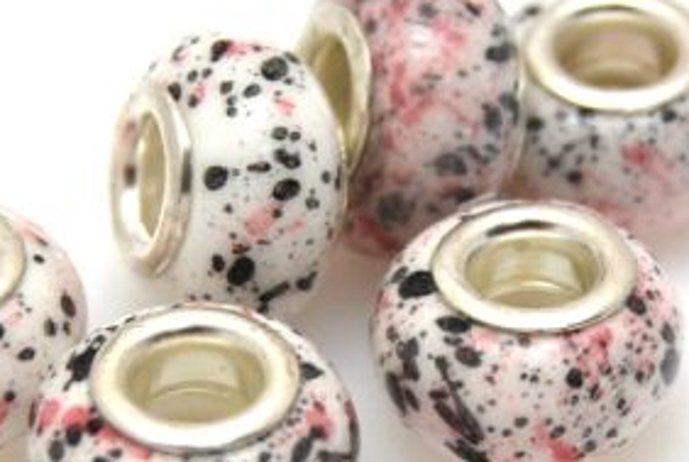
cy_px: 273
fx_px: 1706
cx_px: 269
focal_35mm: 89
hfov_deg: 22.8
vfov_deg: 15.4
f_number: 5.6
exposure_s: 1/60
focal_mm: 40
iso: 200
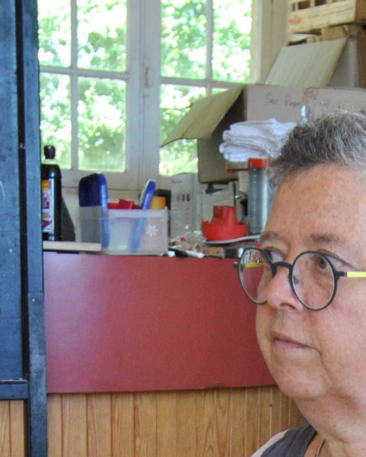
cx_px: 259
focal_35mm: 104
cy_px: 661
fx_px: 1408
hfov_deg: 14.8
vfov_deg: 16.9
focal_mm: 16
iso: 200
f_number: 4.5
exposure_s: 1/30
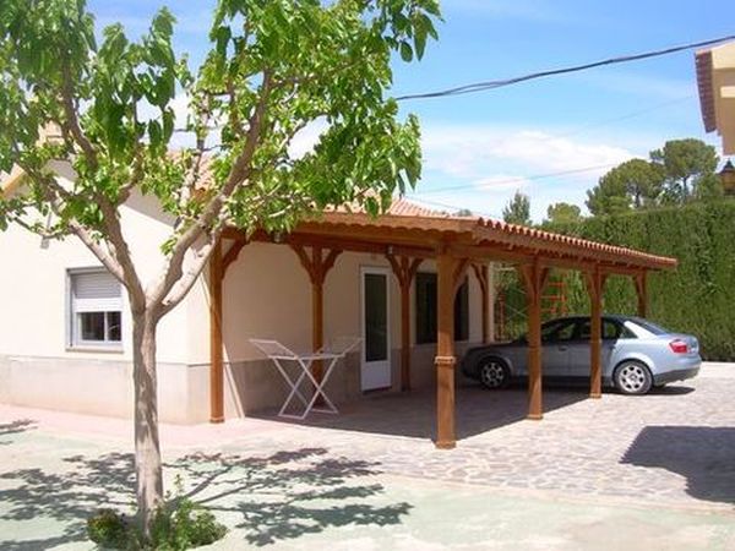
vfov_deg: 37.7
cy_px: 276
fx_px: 807
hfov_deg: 49.0
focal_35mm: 38
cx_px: 368
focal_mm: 6.3
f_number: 4.6
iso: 50
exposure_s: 1/386
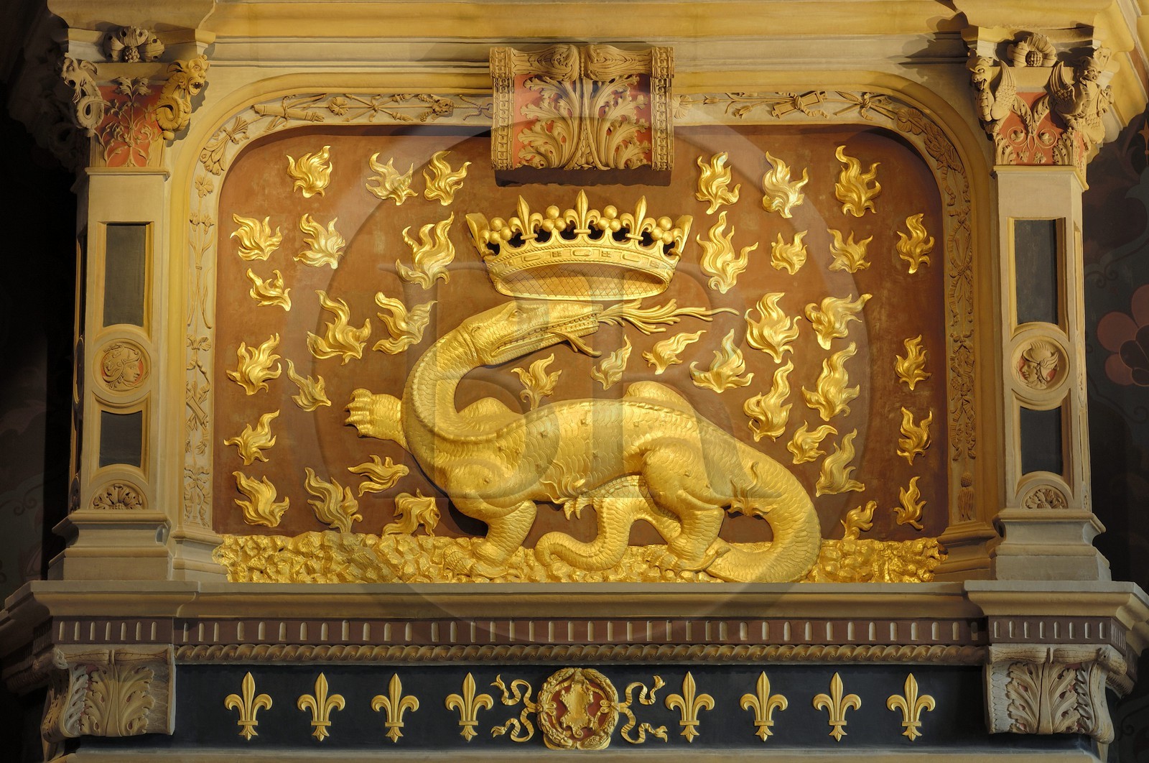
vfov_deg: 16.2
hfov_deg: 24.2
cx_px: 574
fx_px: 2677
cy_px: 382
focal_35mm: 84
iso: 100
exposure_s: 1/1.43
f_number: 6.3
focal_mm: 56
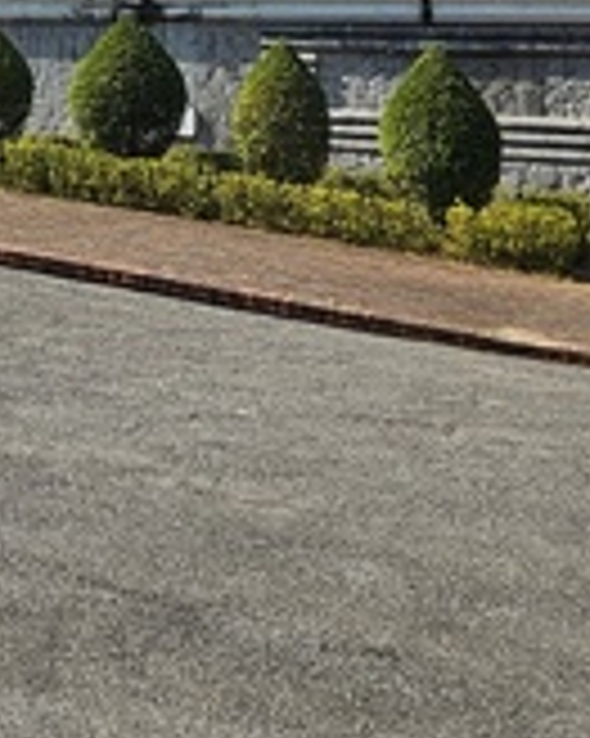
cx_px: -68
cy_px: -176
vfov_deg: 26.6
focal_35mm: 62
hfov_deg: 23.0
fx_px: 1355
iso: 50
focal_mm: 2.2
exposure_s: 1/3464
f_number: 2.2
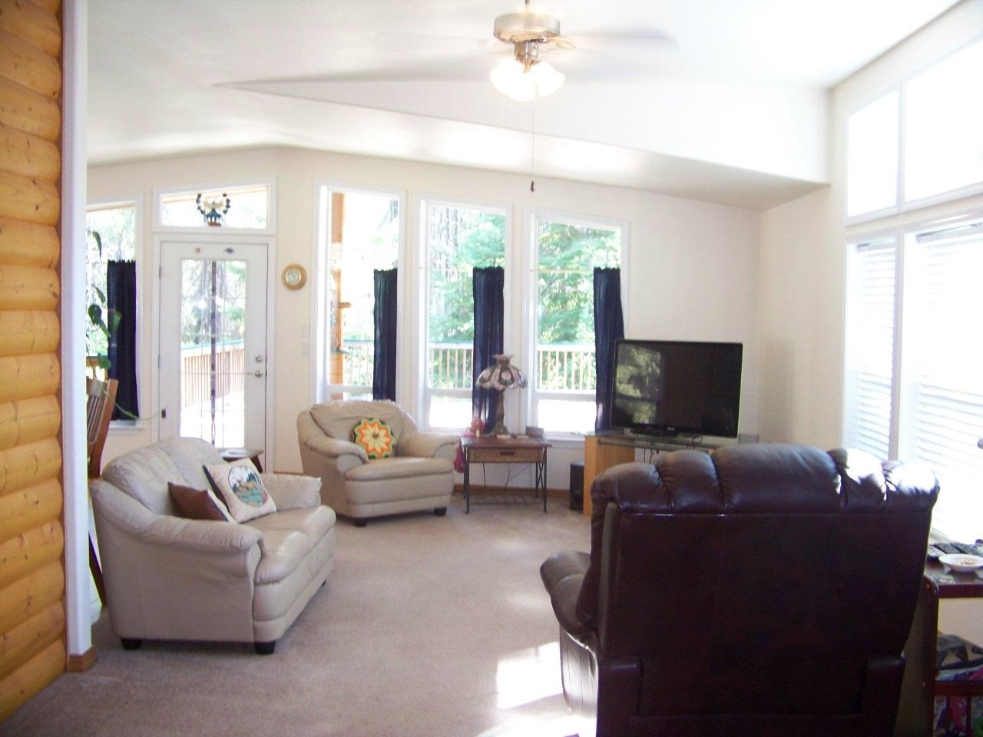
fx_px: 1022
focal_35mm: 36
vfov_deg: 39.7
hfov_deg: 51.4
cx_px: 492
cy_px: 368
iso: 200
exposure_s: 1/30
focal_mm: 5.85
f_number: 2.8
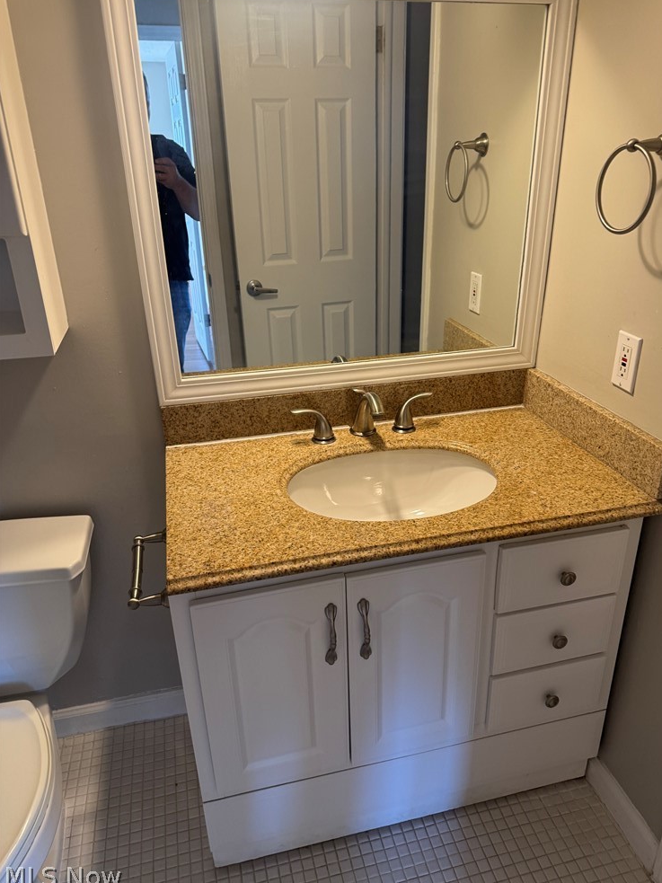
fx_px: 638
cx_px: 342
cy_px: 437
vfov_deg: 69.4
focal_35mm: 25
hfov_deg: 54.9
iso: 160
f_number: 1.78
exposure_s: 1/60
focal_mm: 6.76
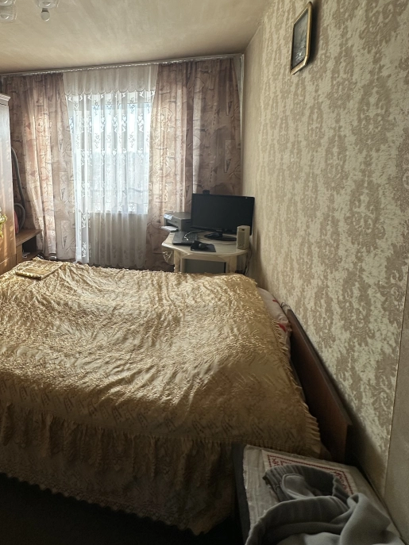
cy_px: 203
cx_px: 93
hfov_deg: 57.4
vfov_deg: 75.0
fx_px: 347
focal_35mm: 22
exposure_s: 1/183
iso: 40
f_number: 2.2
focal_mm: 2.22
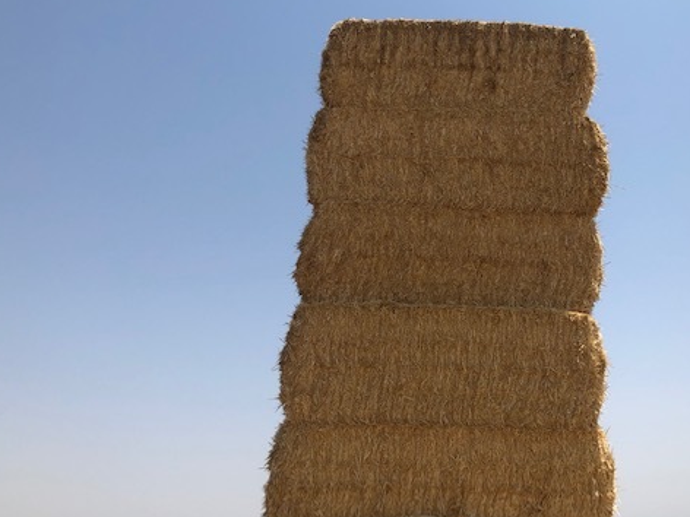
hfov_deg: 48.6
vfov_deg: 37.4
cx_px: 425
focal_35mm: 38
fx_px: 757
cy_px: 180
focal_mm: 3.99
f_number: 1.8
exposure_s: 1/3003
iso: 25
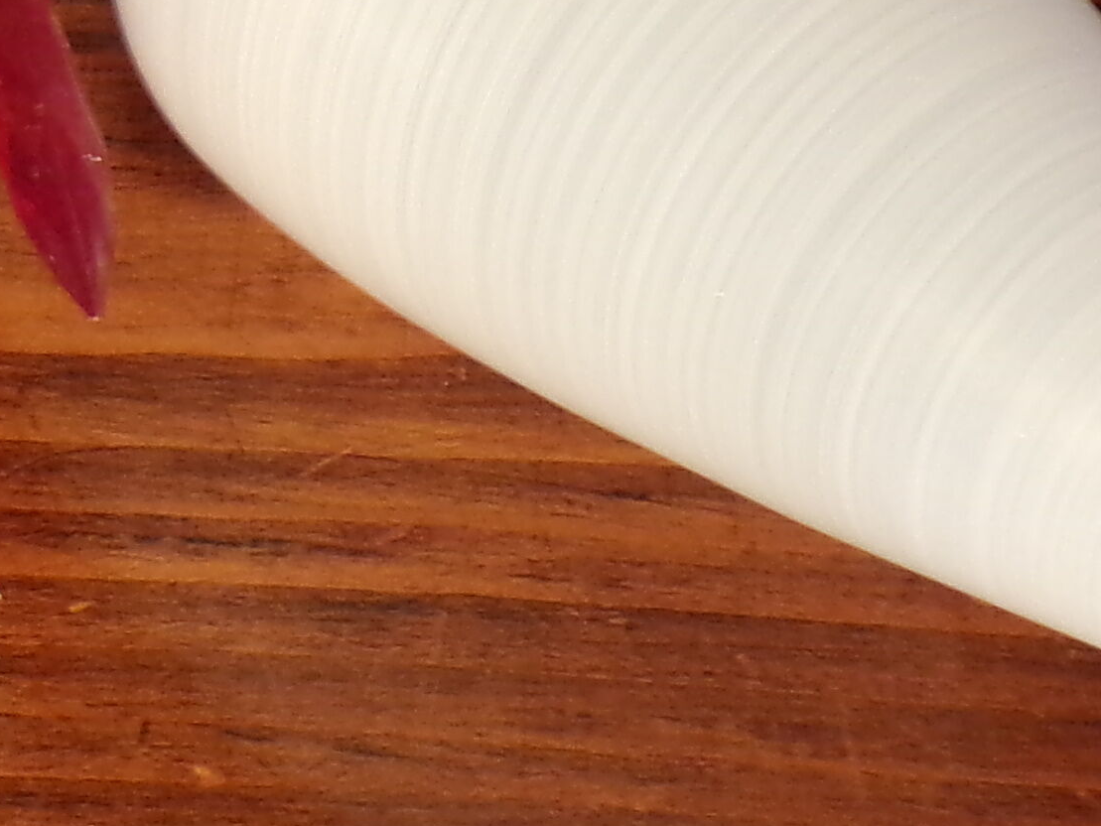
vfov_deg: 10.9
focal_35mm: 133
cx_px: -472
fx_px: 4231
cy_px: -267
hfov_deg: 14.0
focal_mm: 5.8
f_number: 3.2
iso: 200
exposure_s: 1/30
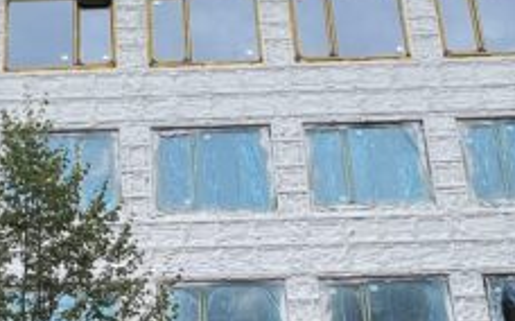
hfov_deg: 31.9
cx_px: 86
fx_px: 869
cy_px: 255
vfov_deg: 20.7
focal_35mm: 62
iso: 32
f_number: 1.8
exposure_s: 1/518
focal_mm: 1.57
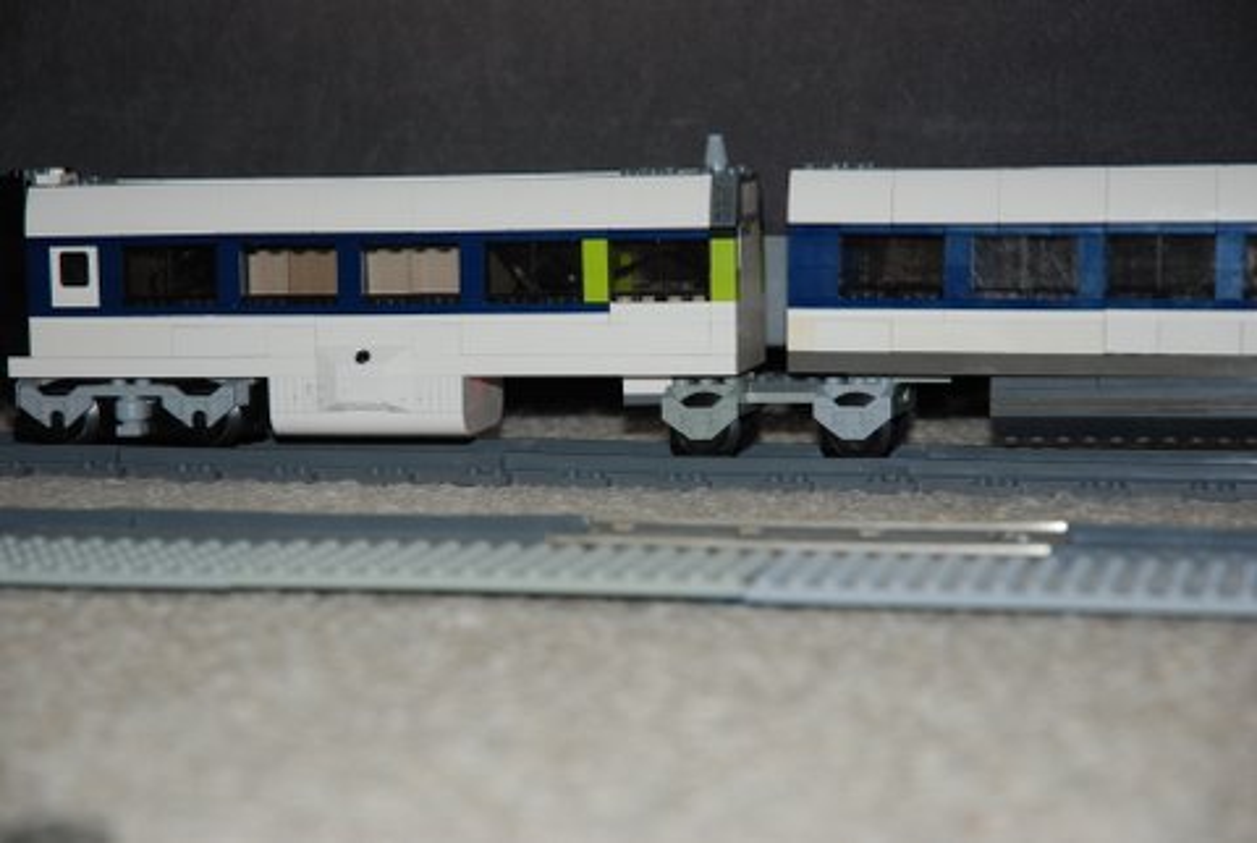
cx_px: 628
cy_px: 422
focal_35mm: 105
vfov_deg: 13.1
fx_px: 3673
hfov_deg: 19.4
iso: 200
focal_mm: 70
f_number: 4.5
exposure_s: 1/60
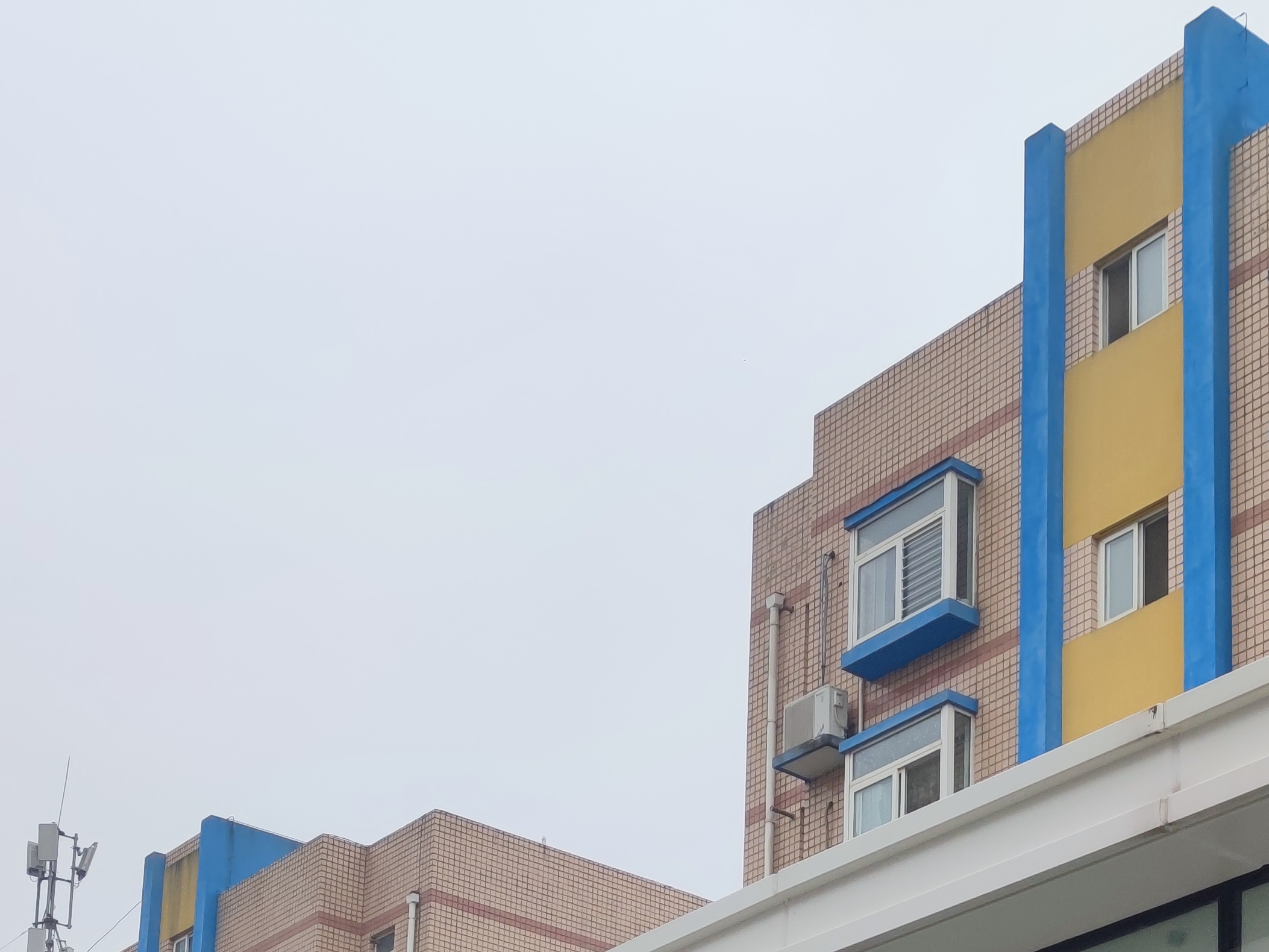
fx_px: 2420
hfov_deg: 29.1
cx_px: 877
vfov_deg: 20.2
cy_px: 1274
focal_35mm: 66
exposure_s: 1/863
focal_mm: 6.72
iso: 50
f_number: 1.69
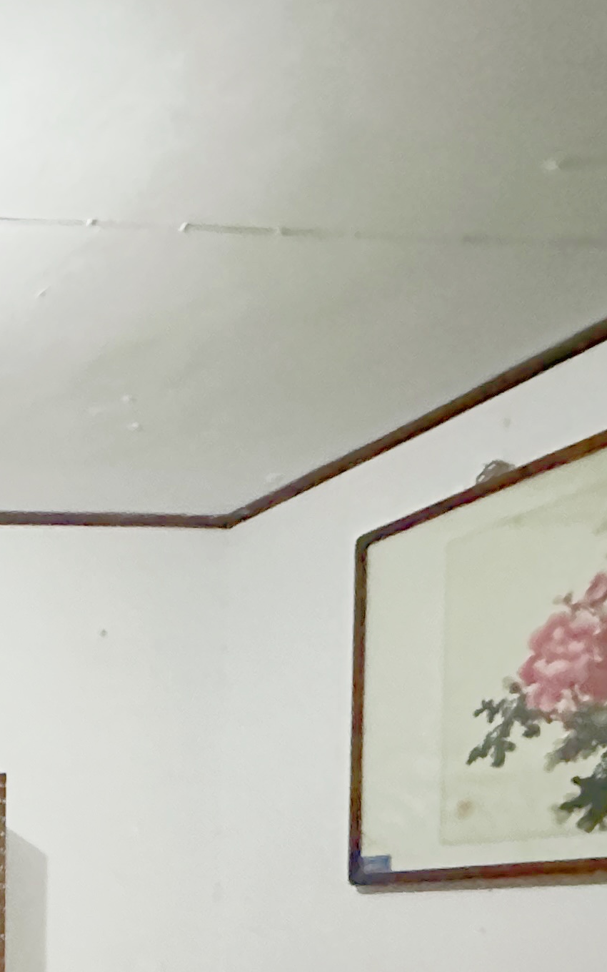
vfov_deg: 39.4
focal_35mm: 44
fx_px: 1165
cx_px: -485
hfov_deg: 20.5
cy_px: 993
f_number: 2.2
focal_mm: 2.22
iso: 1000
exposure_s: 1/34
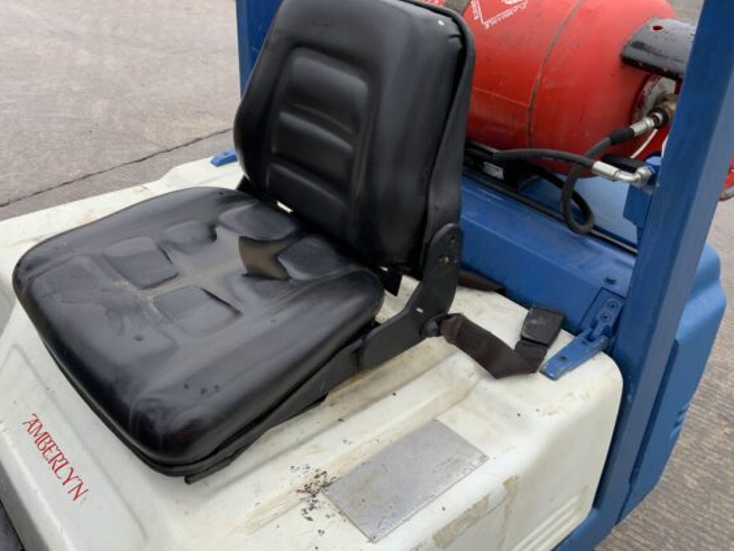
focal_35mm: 33
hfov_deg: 55.2
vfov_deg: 43.0
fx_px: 700
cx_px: 329
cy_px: 265
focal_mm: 3
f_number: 1.8
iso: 20
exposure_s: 1/122
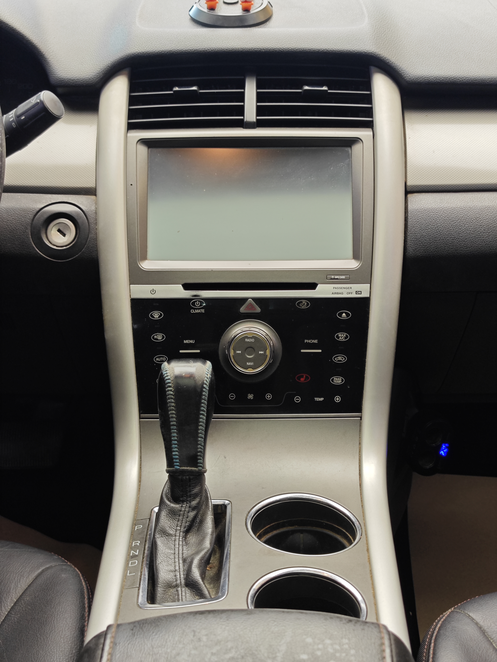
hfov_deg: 31.5
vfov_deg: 41.2
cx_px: 248
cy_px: 331
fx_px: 881
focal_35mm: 46
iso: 640
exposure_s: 1/25
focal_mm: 8.7
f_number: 1.9
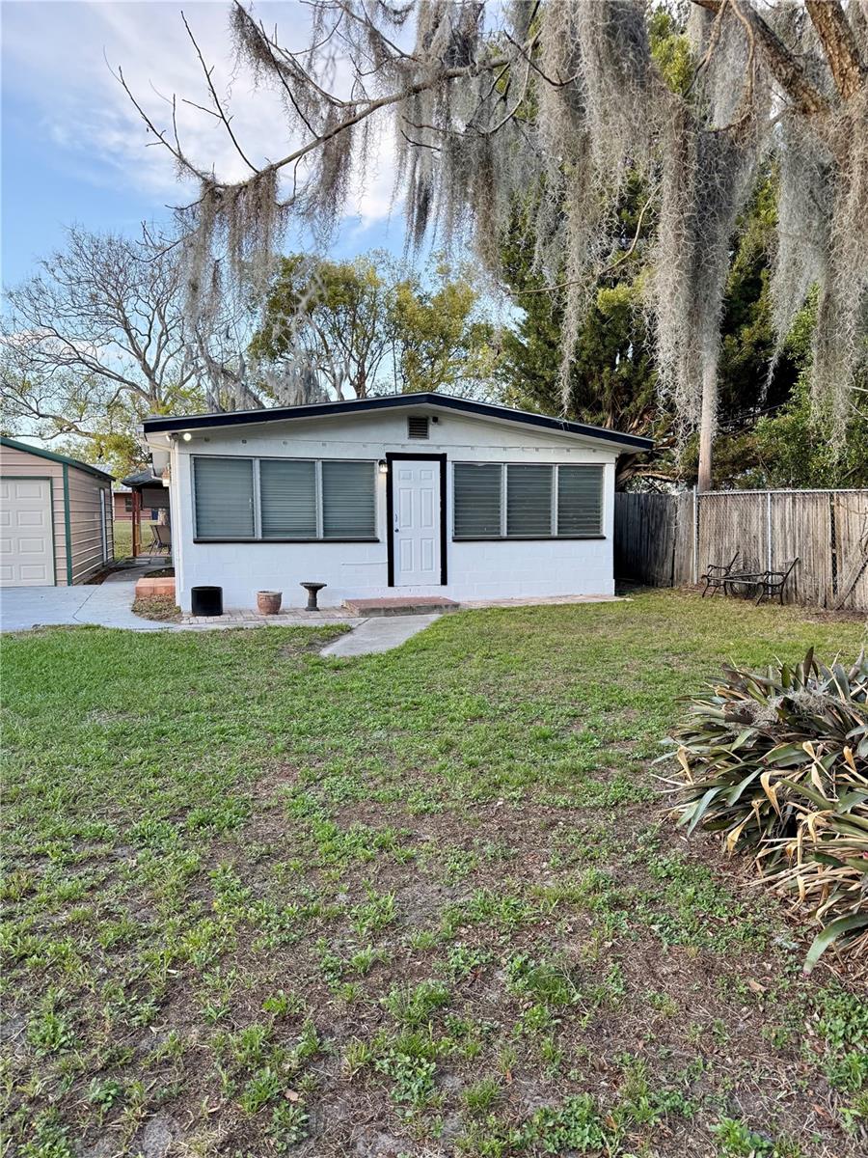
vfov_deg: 71.6
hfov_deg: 56.8
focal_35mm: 24
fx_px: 802
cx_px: 434
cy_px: 579
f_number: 1.78
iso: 100
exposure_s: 1/575
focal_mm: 6.76
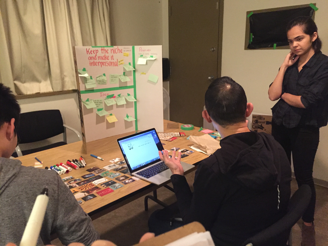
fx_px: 275
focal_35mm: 29
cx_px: 164
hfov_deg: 61.7
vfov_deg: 48.2
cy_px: 123
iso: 400
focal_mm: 4.15
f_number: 2.2
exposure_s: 1/15
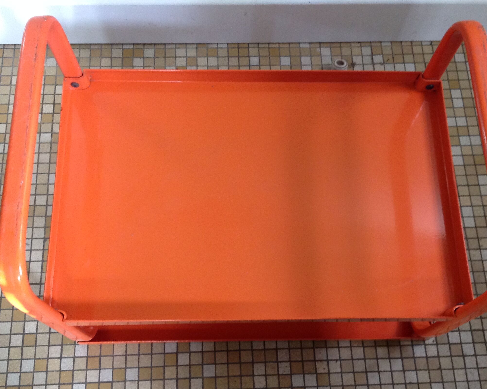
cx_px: 249
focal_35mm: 44
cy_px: 232
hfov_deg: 42.0
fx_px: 634
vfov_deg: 34.1
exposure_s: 1/15
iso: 250
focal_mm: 4.28
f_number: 2.4
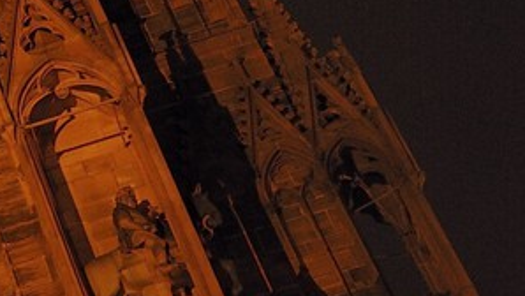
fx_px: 2270
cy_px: -5
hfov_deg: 11.1
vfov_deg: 7.4
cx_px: -743
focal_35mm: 163
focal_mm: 29
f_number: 4.5
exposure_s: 1/3.33
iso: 1000
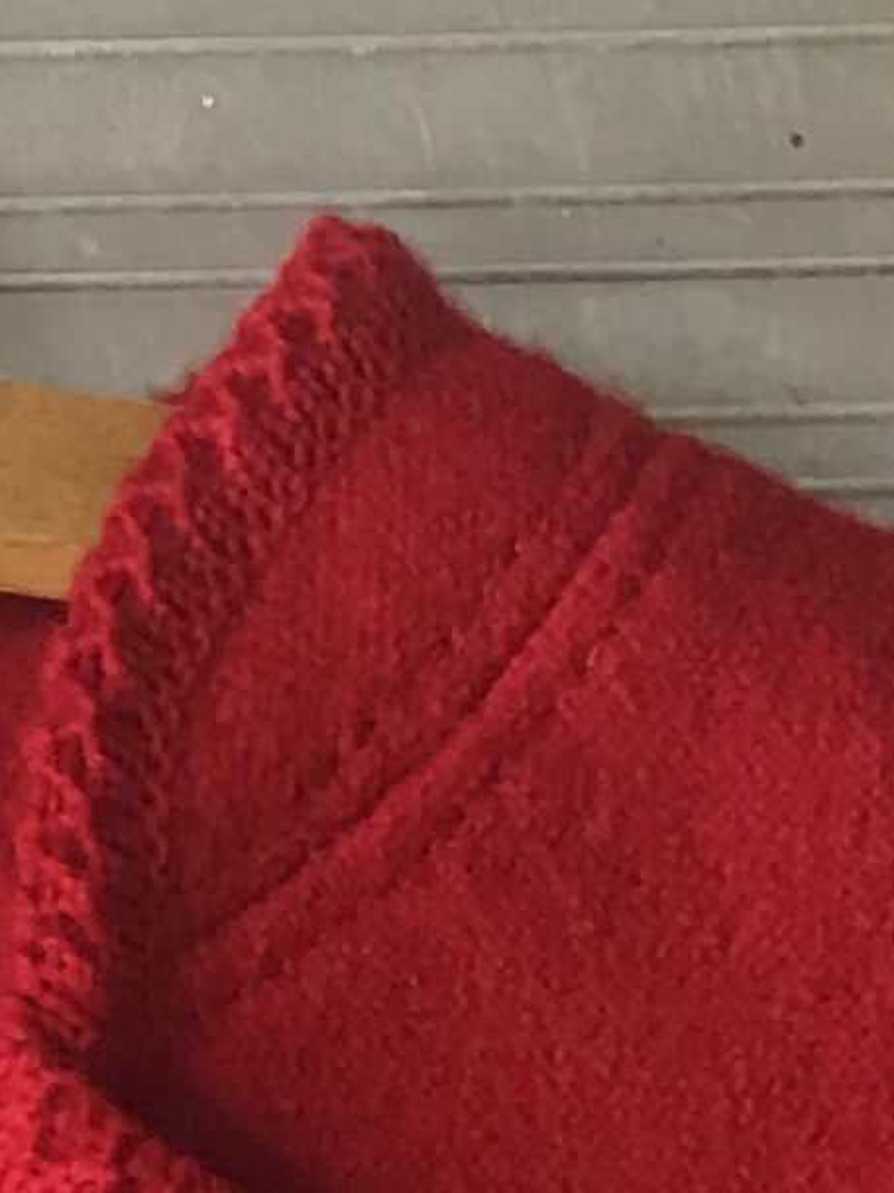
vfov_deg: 9.2
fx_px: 6407
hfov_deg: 7.9
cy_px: 3143
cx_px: -20
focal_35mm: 186
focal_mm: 3.99
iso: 25
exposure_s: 1/33
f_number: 1.8
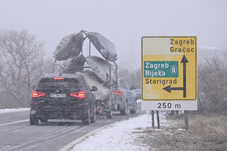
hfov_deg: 13.7
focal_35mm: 150
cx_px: 114
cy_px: 76
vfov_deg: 9.1
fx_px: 946
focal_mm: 150
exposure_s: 1/160
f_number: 6.3
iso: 160
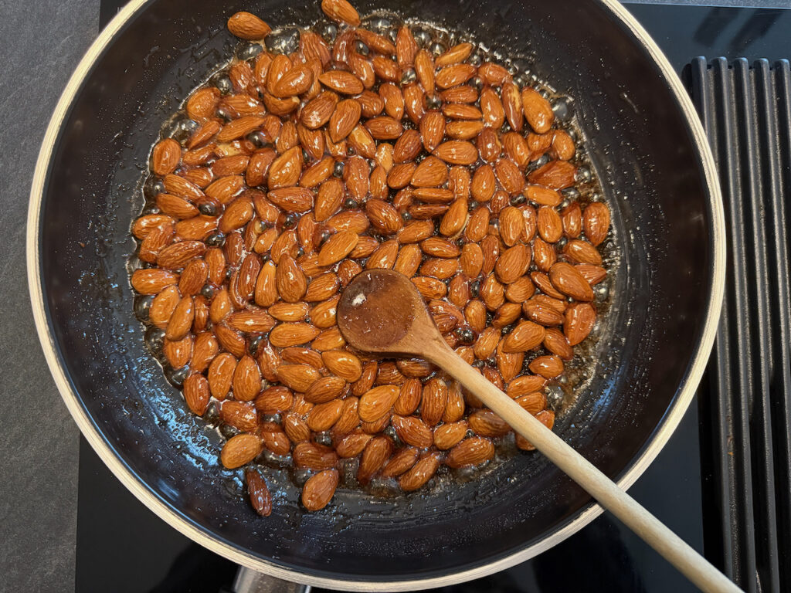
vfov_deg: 56.8
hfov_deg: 71.6
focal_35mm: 24
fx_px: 548
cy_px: 296
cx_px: 396
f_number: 1.78
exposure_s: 1/50
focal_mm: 6.76
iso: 500
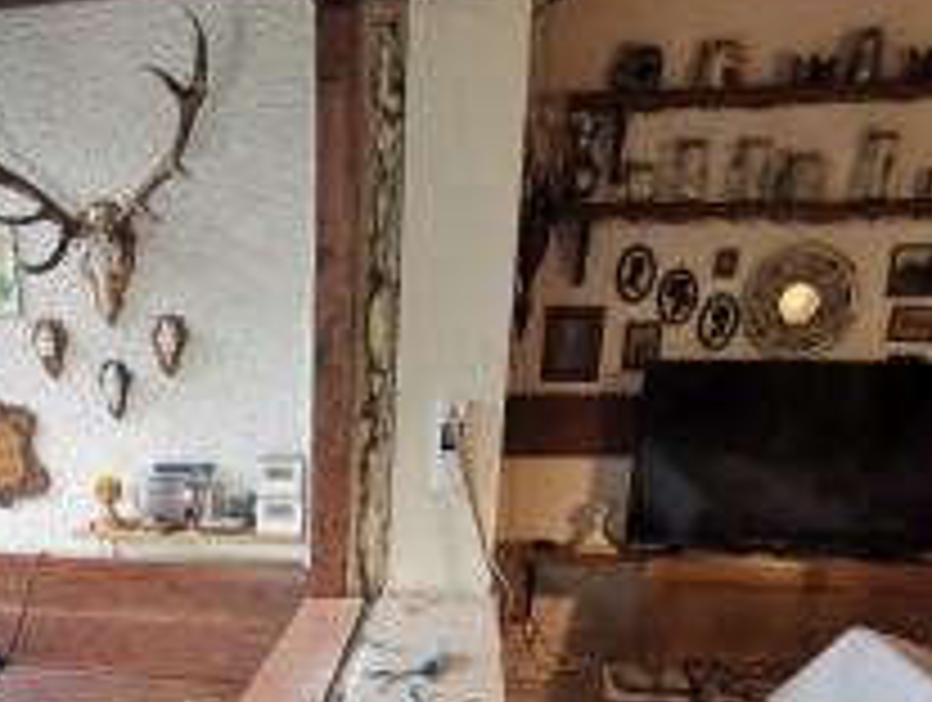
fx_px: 944
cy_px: 749
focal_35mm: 35
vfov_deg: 35.6
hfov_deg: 50.8
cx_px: 257
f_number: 2.2
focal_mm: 2.26
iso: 320
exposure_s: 1/100
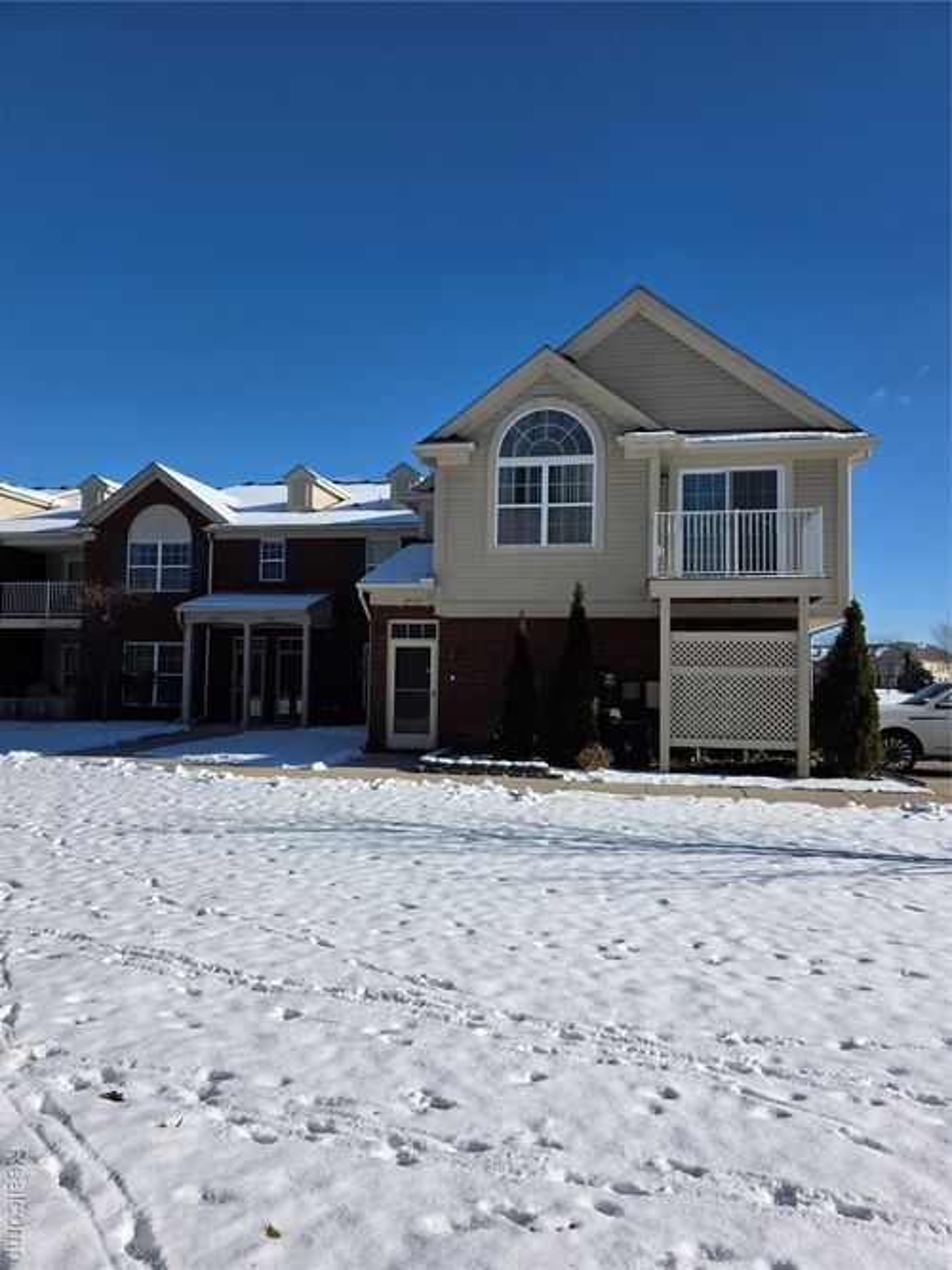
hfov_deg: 58.9
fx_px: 844
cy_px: 635
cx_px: 476
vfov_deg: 73.9
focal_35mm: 23
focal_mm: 6.3
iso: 50
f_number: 1.7
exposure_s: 1/7944
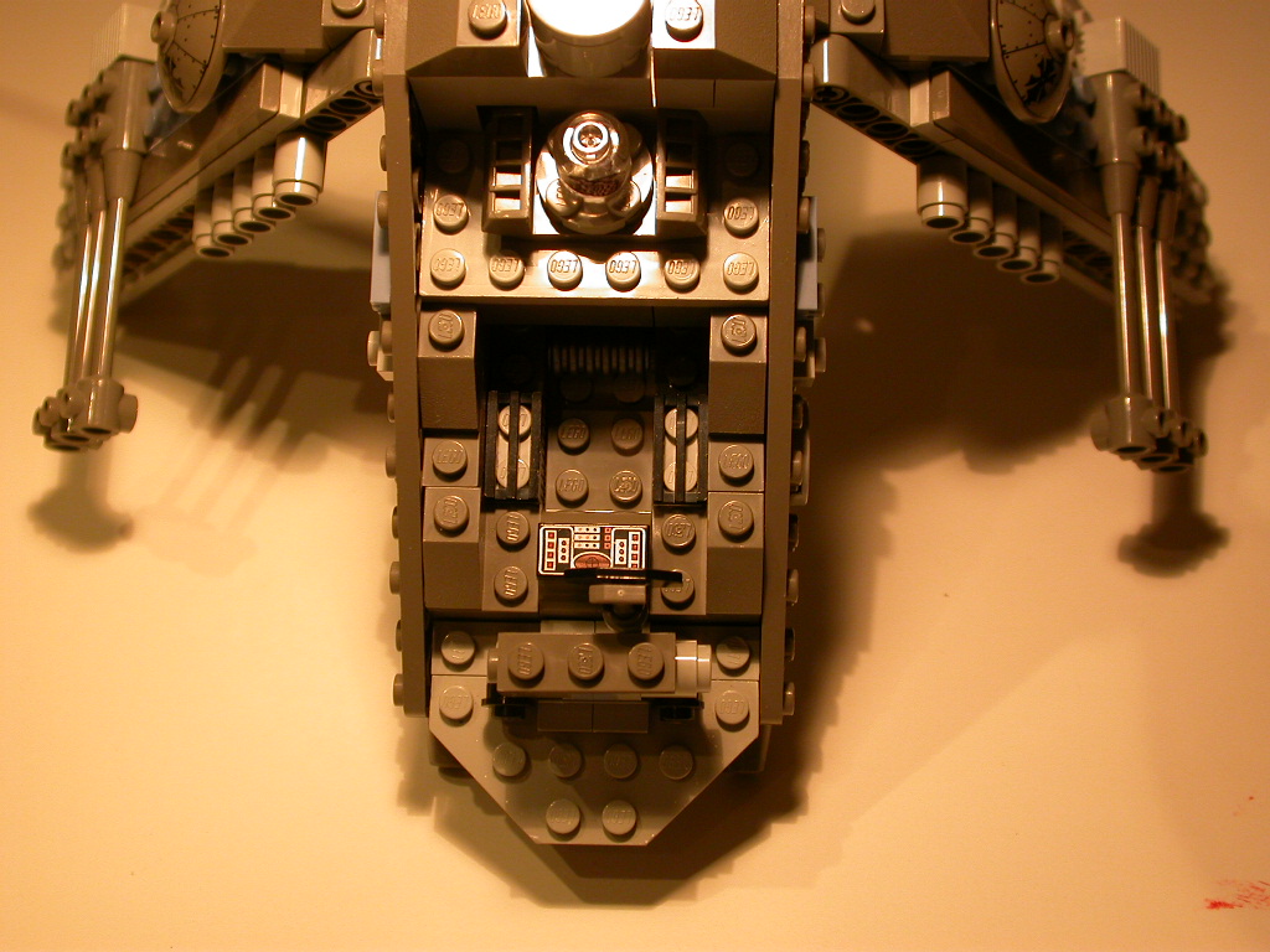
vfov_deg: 27.5
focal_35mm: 53
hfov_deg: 36.2
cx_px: 635
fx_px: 1944
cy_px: 476
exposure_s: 1/98
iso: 100
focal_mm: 11.1
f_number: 2.9
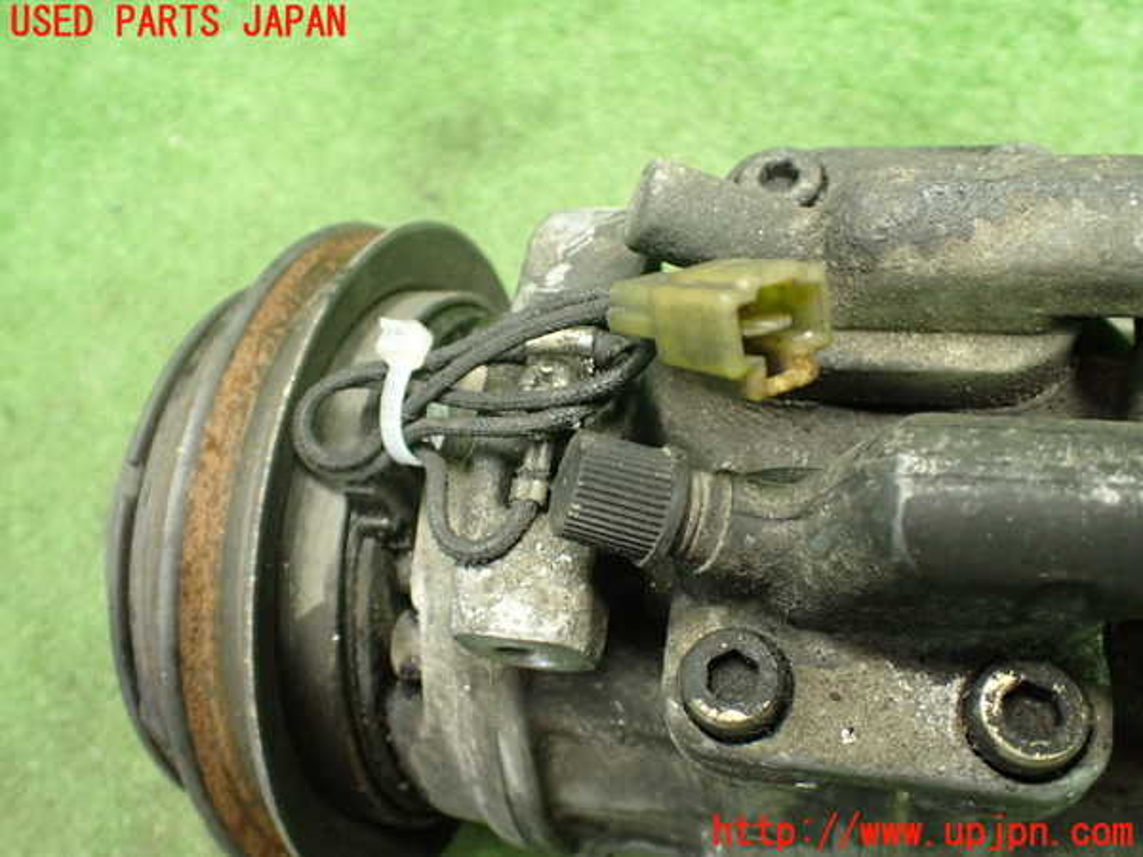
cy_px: 428
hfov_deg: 60.0
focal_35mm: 30
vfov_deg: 46.8
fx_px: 991
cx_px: 572
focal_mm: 5.4
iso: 800
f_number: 2.3
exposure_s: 1/30
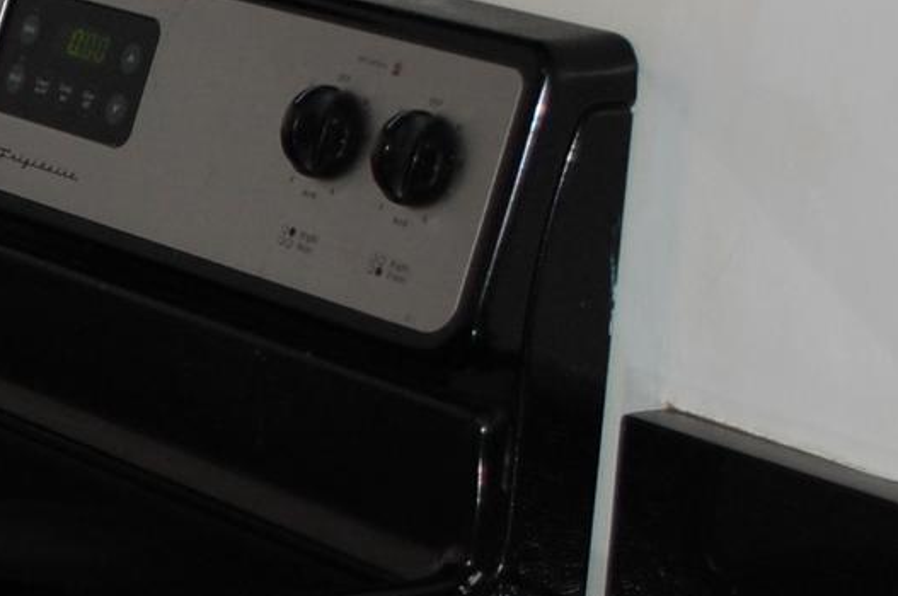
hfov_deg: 11.5
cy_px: 255
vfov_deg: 8.1
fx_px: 4209
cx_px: -593
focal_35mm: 169
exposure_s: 1/60
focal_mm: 29
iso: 400
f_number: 4.8
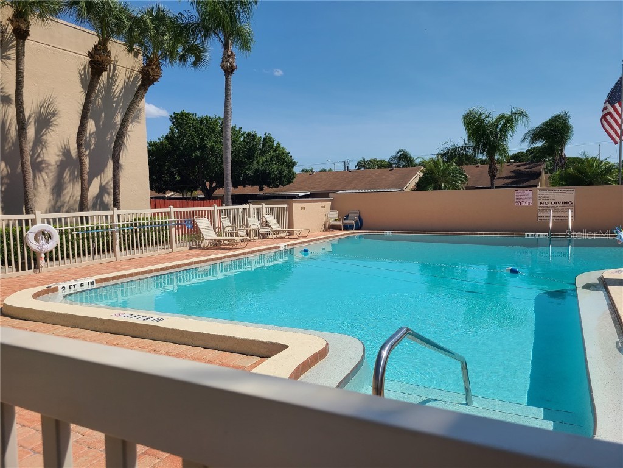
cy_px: 234
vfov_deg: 53.1
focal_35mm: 26
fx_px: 468
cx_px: 312
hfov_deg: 67.3
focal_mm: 5.4
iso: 40
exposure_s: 1/4420
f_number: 1.8
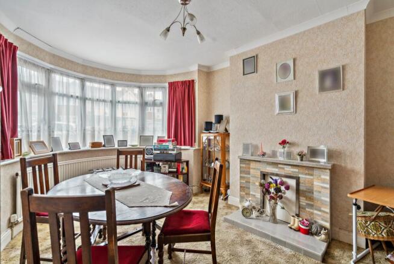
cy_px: 132
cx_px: 197
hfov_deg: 96.7
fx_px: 175
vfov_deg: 73.8
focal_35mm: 16
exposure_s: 1/6
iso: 640
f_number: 8
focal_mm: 16
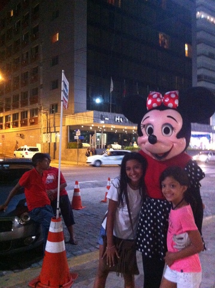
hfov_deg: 40.6
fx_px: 290
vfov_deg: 52.7
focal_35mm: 35
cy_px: 144
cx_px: 108
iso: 1000
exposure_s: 1/15
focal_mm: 3.85
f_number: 2.8
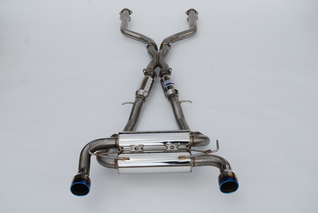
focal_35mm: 60
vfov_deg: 22.7
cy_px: 106
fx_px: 531
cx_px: 159
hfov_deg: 33.4
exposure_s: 1/250
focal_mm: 40
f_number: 8
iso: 100
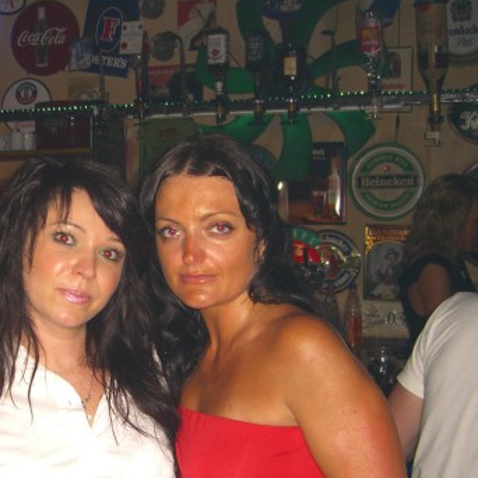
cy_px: 277
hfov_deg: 28.5
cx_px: 99
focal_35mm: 59
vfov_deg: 29.0
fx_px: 922
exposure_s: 1/60
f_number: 2.8
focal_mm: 7.9
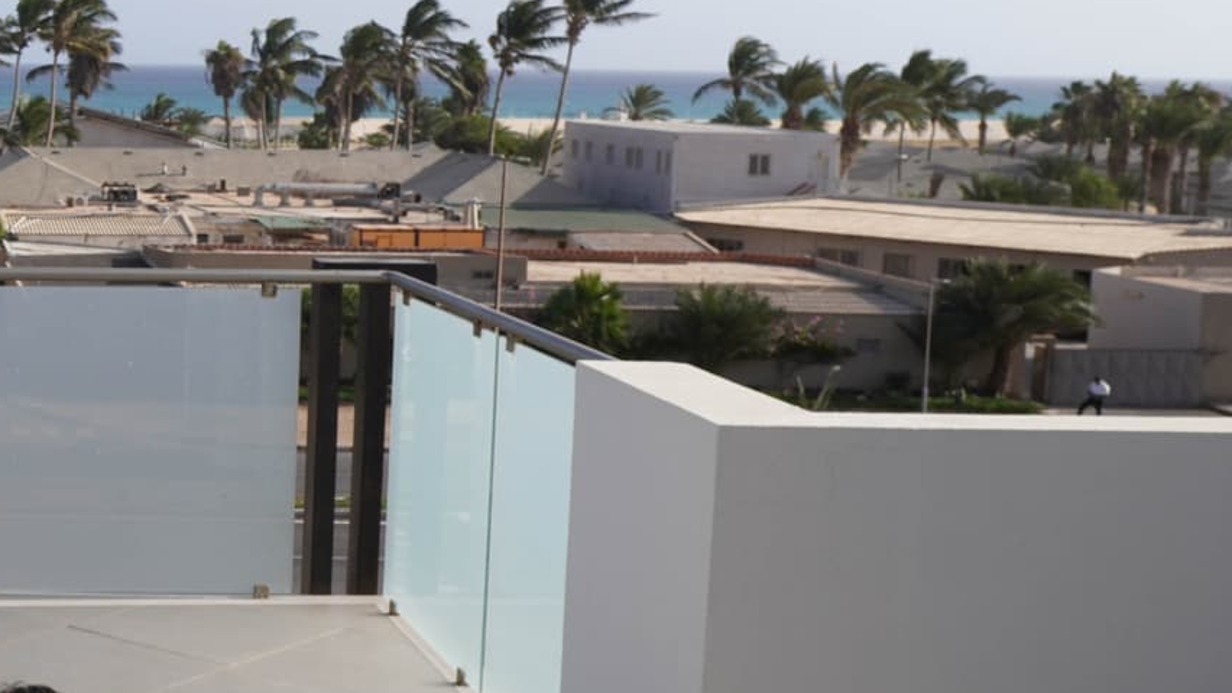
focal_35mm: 59
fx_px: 1927
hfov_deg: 31.7
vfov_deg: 20.2
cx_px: -97
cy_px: 539
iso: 100
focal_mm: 16
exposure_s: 1/200
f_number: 9
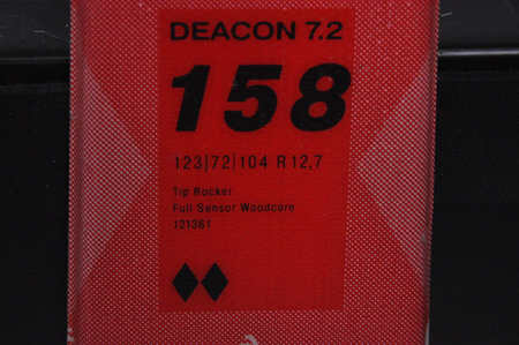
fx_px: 2268
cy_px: 172
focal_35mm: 158
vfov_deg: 8.7
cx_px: 260
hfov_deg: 13.1
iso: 3200
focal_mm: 105
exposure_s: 1/125
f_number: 9.5
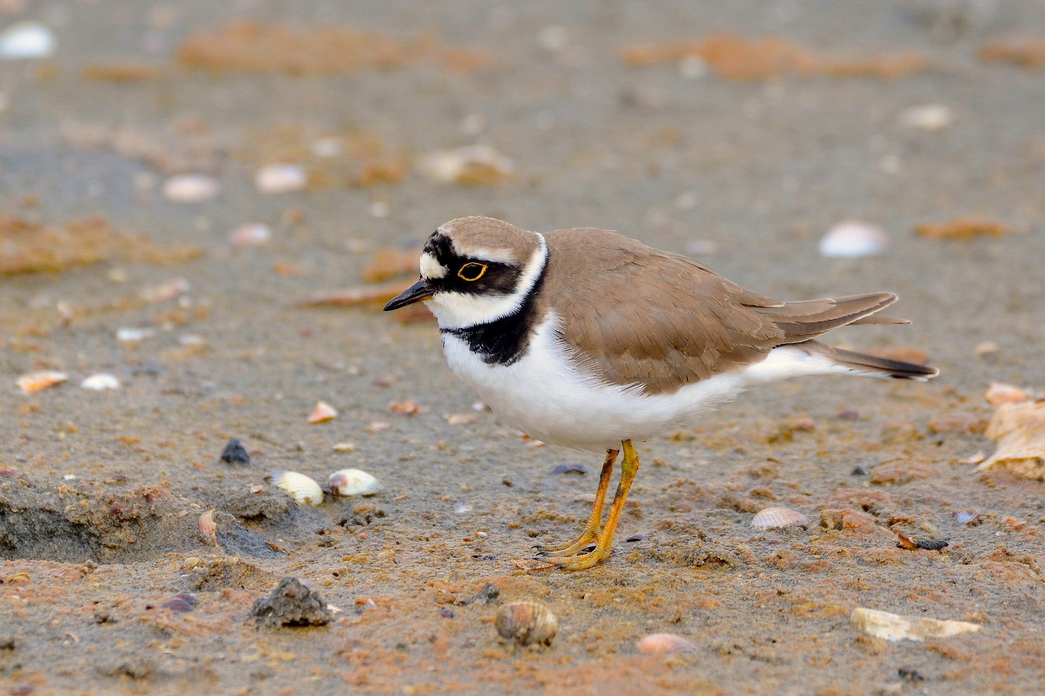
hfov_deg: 2.3
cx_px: 522
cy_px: 348
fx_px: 26121
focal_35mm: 900
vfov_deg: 1.5
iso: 800
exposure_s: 1/500
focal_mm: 600
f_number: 8
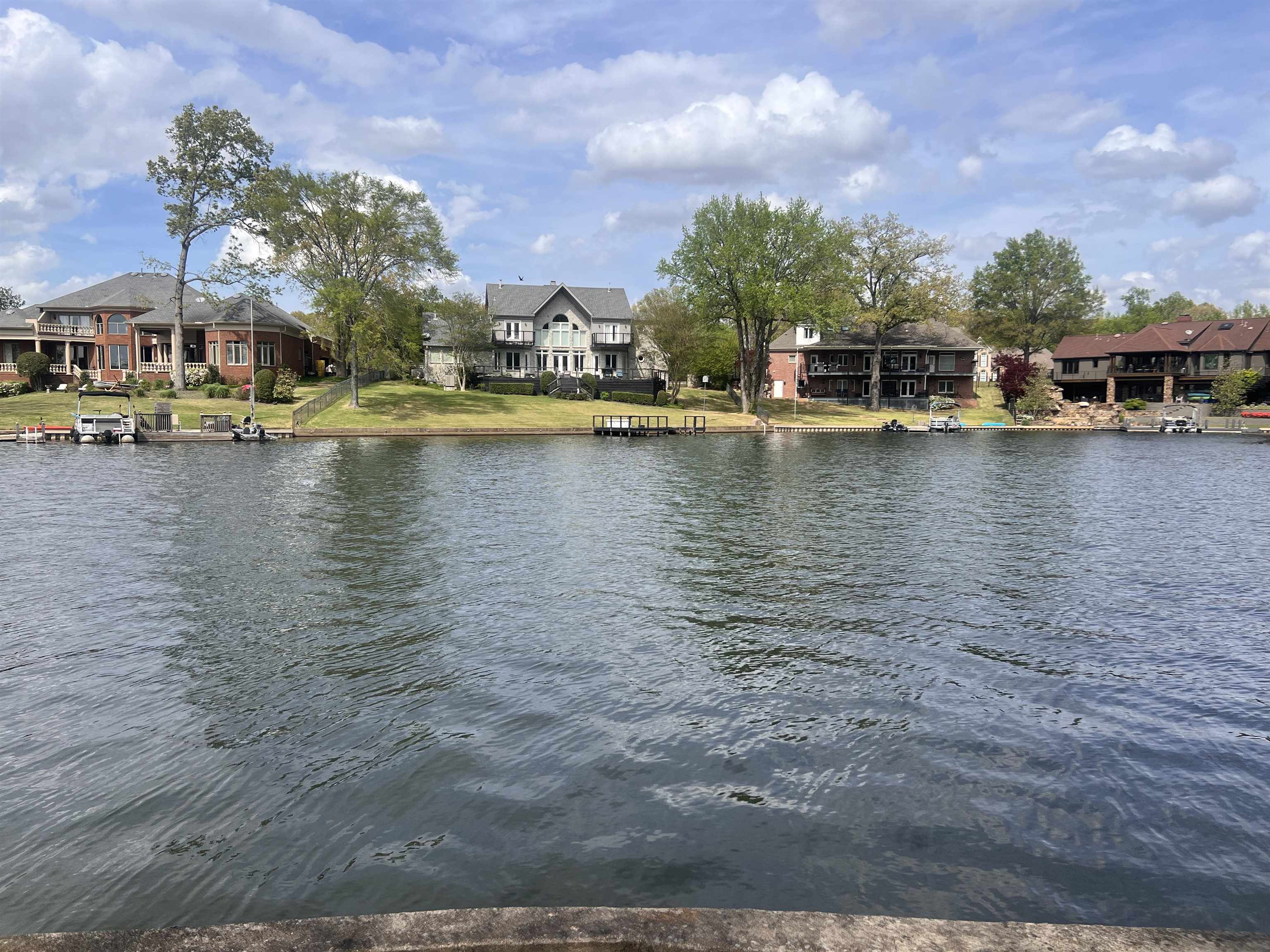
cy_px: 476
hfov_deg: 67.3
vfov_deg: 53.1
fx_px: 954
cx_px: 635
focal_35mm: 26
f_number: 1.5
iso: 50
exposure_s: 1/4274
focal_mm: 5.7
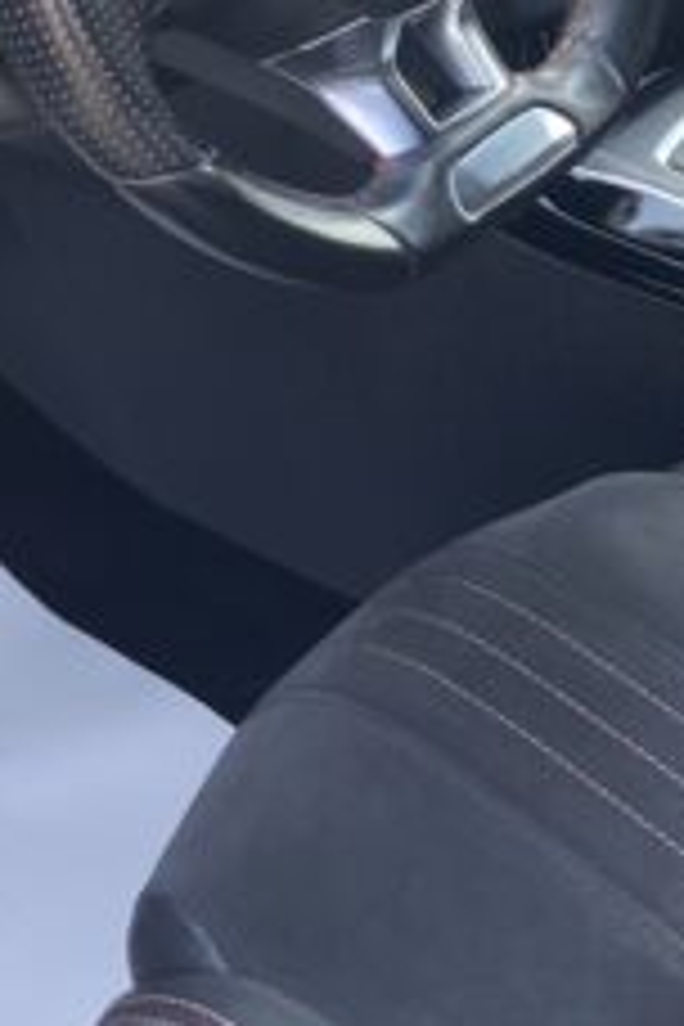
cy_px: 117
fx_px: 2707
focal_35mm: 95
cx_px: 500
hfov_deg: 14.4
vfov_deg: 21.0
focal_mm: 4.25
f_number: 1.8
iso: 50
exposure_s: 1/122
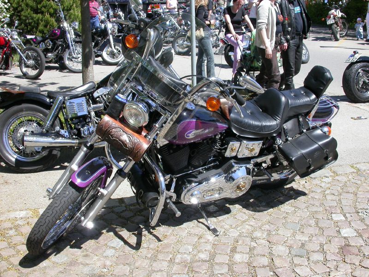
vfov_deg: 35.1
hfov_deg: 45.8
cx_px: 184
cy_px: 138
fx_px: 437
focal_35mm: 41
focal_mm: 8.6
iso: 100
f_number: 6.1
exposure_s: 1/224
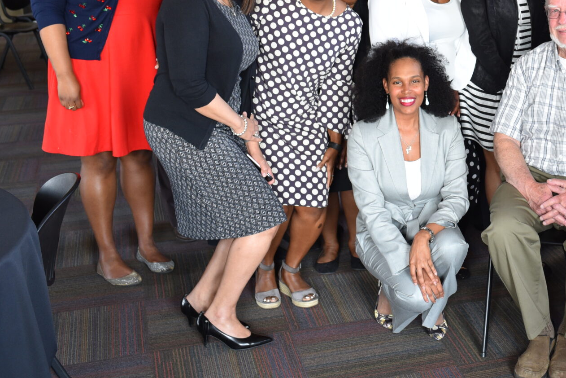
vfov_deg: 19.0
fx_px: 1116
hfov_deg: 27.0
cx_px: 553
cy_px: 60
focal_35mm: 71
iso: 720
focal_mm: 35
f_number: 4
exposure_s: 1/60
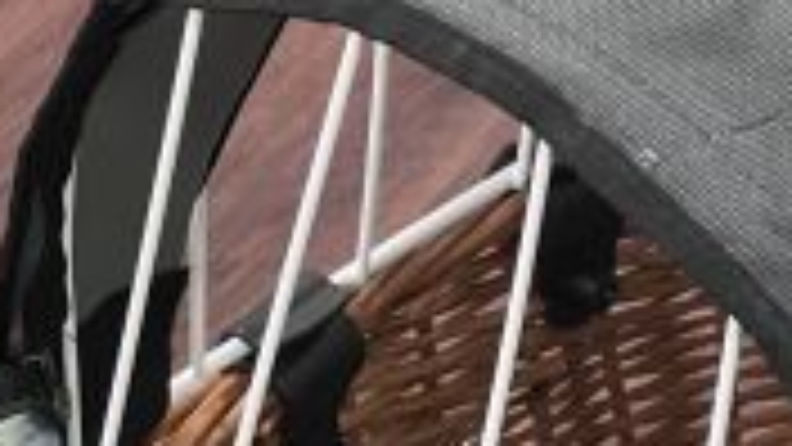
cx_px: 778
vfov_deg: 4.4
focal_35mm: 278
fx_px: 5838
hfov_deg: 7.7
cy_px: 432
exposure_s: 1/50
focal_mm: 9
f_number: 2.8
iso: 500
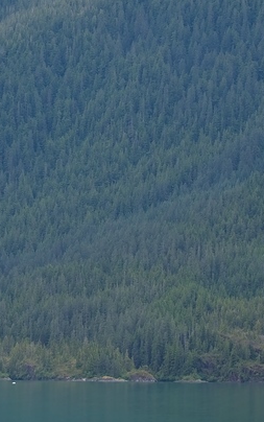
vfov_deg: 9.2
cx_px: -65
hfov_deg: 5.8
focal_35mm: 226
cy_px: 68
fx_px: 2598
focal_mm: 70
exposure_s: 1/160
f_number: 6.3
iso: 100
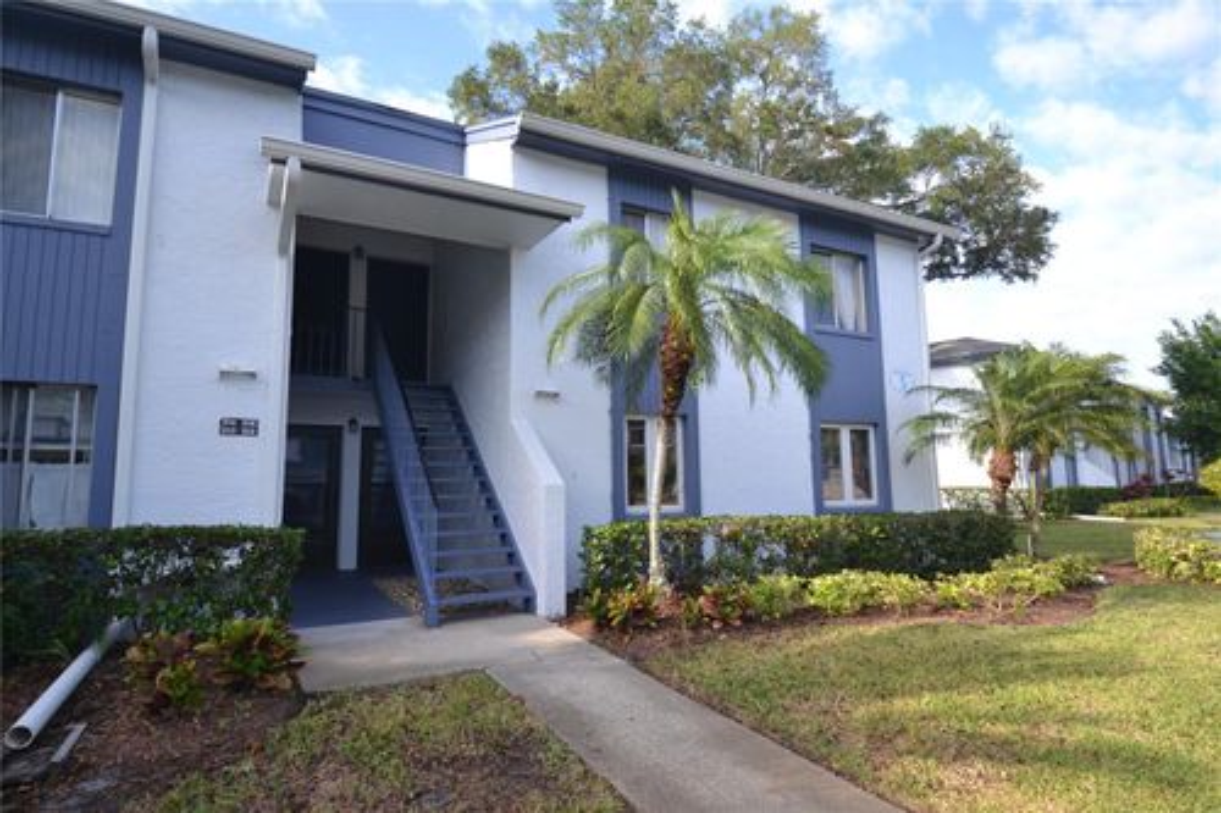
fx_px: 661
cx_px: 610
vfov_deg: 63.2
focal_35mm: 20
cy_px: 406
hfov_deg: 85.4
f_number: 5.6
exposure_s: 1/125
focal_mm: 13
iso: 100
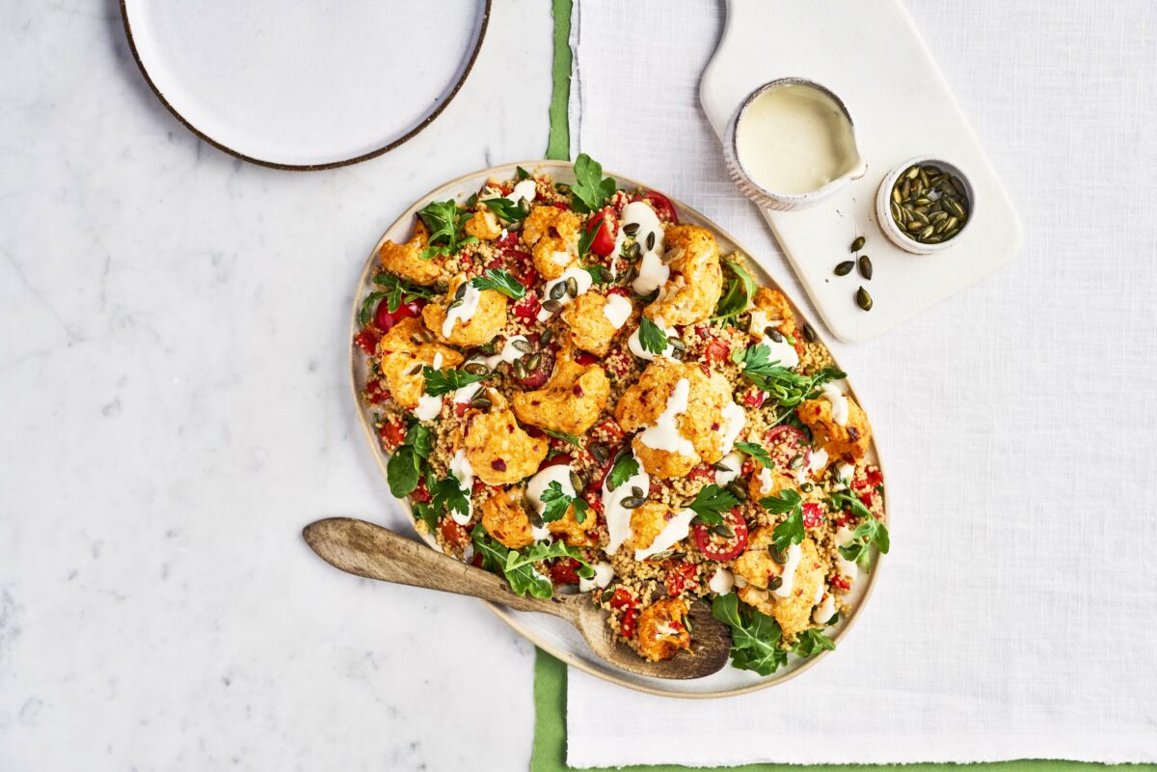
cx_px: 578
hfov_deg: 39.6
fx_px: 1607
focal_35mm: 50
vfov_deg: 27.0
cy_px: 386
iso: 50
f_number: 7.1
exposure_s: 1/125
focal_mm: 50
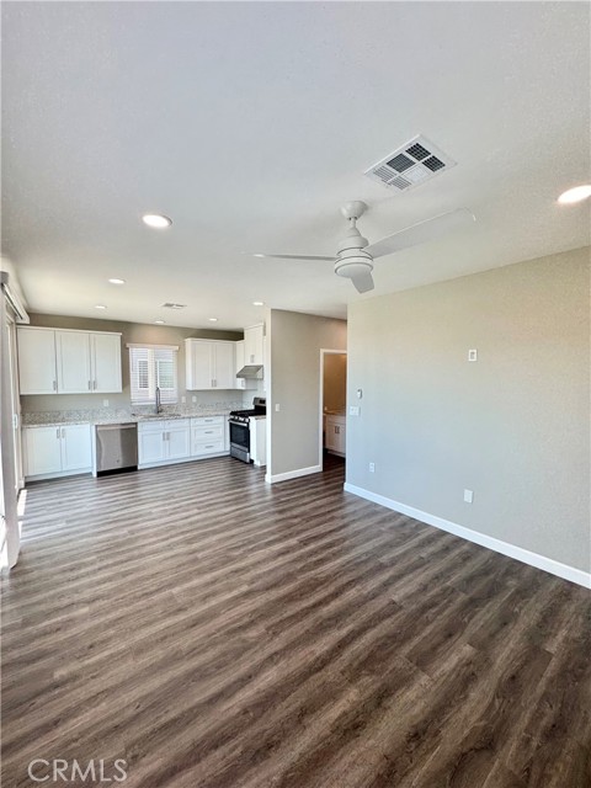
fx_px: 319
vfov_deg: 102.1
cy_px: 394
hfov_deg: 85.7
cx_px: 296
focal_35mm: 14
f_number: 2.2
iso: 40
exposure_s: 1/124
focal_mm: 2.22
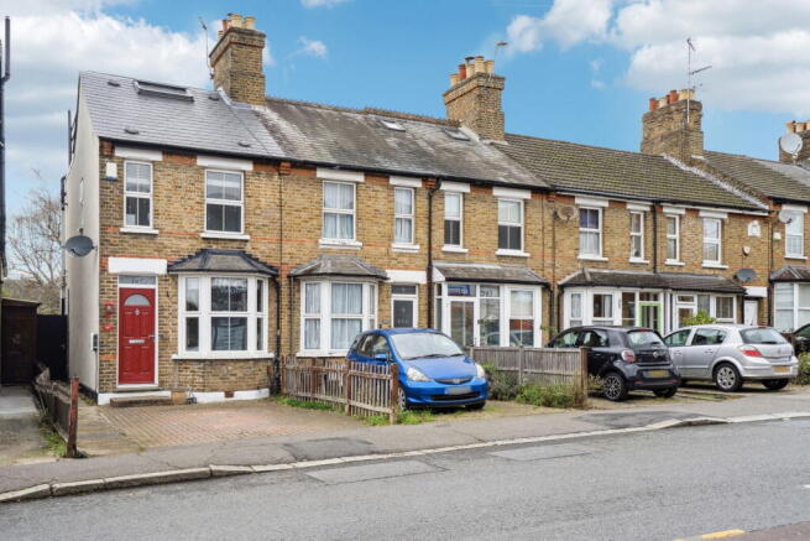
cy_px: 270
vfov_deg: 40.0
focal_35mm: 33
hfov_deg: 57.2
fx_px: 743
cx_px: 405
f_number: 5.6
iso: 320
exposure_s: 1/40
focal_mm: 33
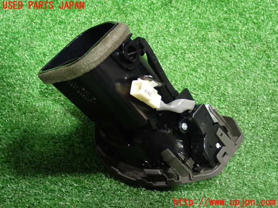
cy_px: 104
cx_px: 139
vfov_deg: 23.7
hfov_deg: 31.2
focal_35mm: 62
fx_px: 498
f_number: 3.6
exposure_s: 1/15
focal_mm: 11.09
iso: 1000
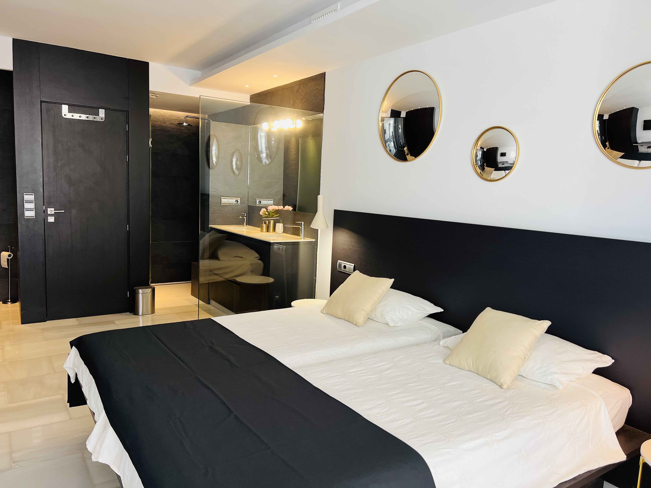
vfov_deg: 53.1
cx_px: 326
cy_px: 244
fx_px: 489
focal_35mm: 26
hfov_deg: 67.3
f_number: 1.5
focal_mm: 5.7
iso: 125
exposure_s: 1/100
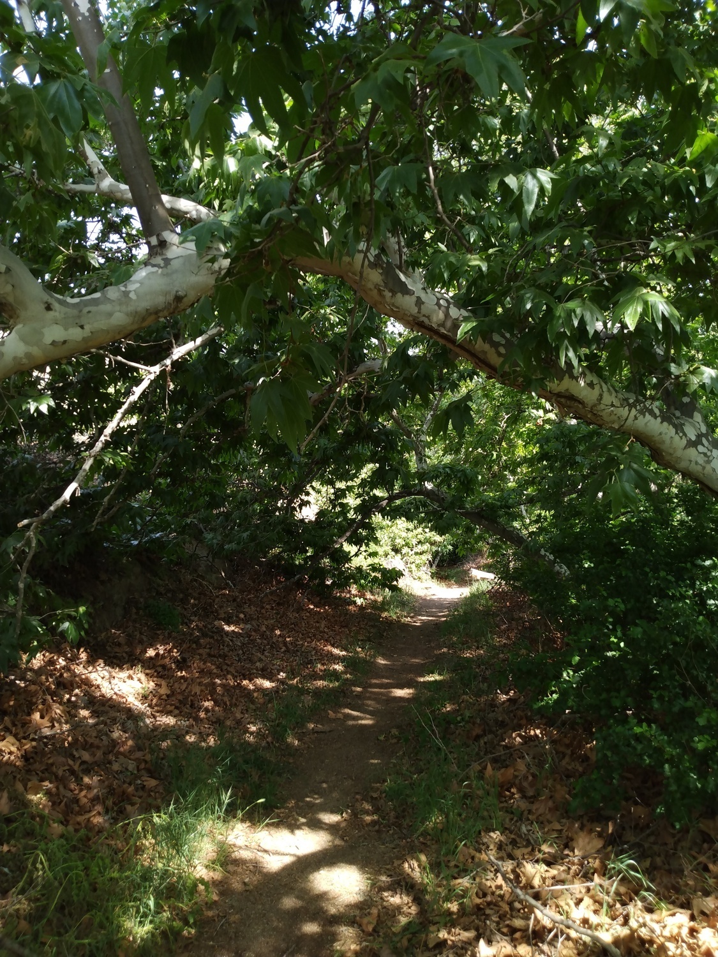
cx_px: 359
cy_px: 478
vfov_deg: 81.7
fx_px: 553
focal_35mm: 20
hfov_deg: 66.0
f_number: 2
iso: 100
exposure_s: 1/163
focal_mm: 3.54
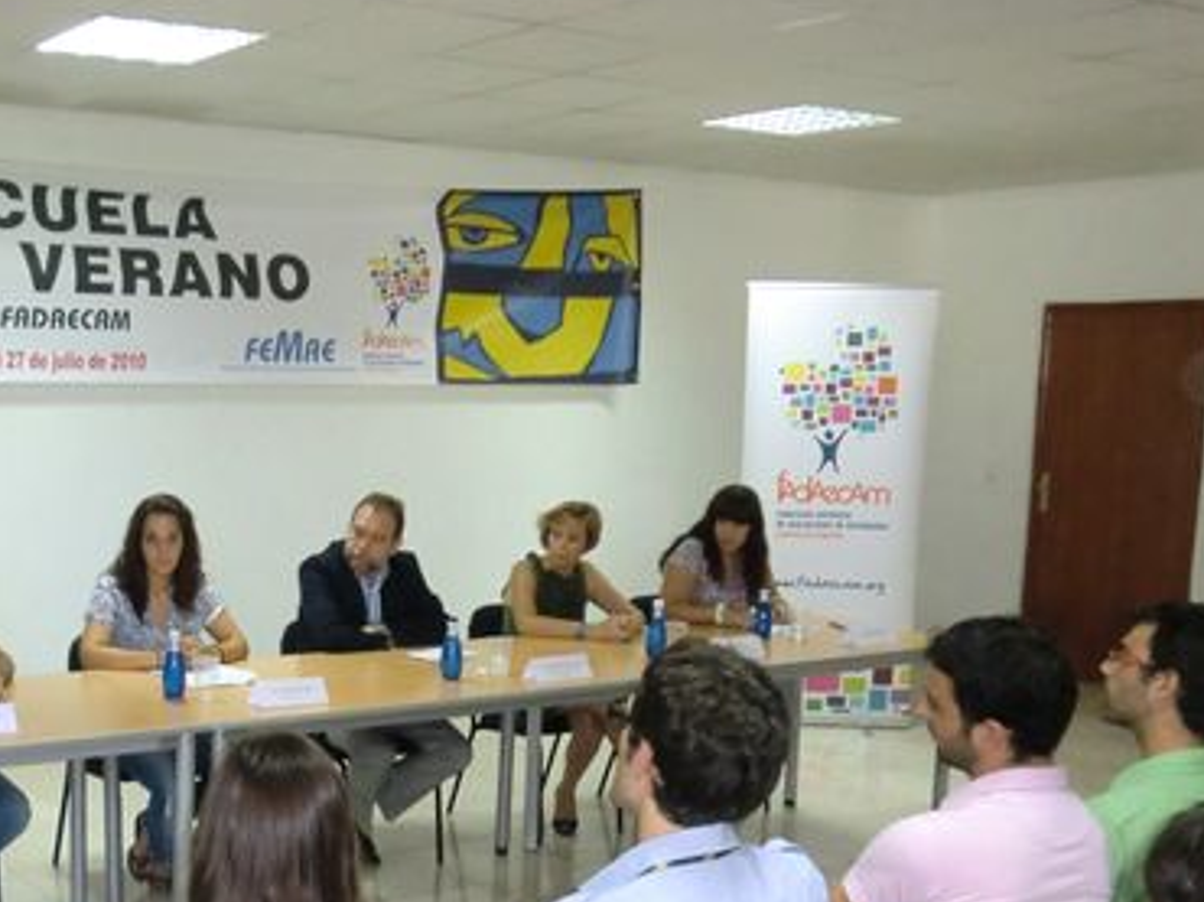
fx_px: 1564
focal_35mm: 45
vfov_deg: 32.0
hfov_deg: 40.5
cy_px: 573
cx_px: 251
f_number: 2.6
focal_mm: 4.65
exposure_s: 1/60
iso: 400
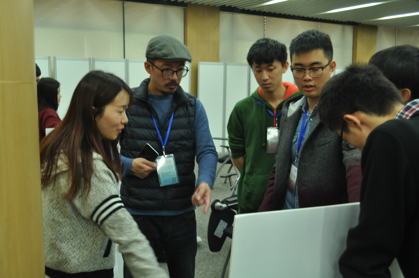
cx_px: 210
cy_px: 139
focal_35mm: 39
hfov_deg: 49.6
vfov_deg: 34.1
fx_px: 453
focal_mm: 26
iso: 800
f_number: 5
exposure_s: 1/25
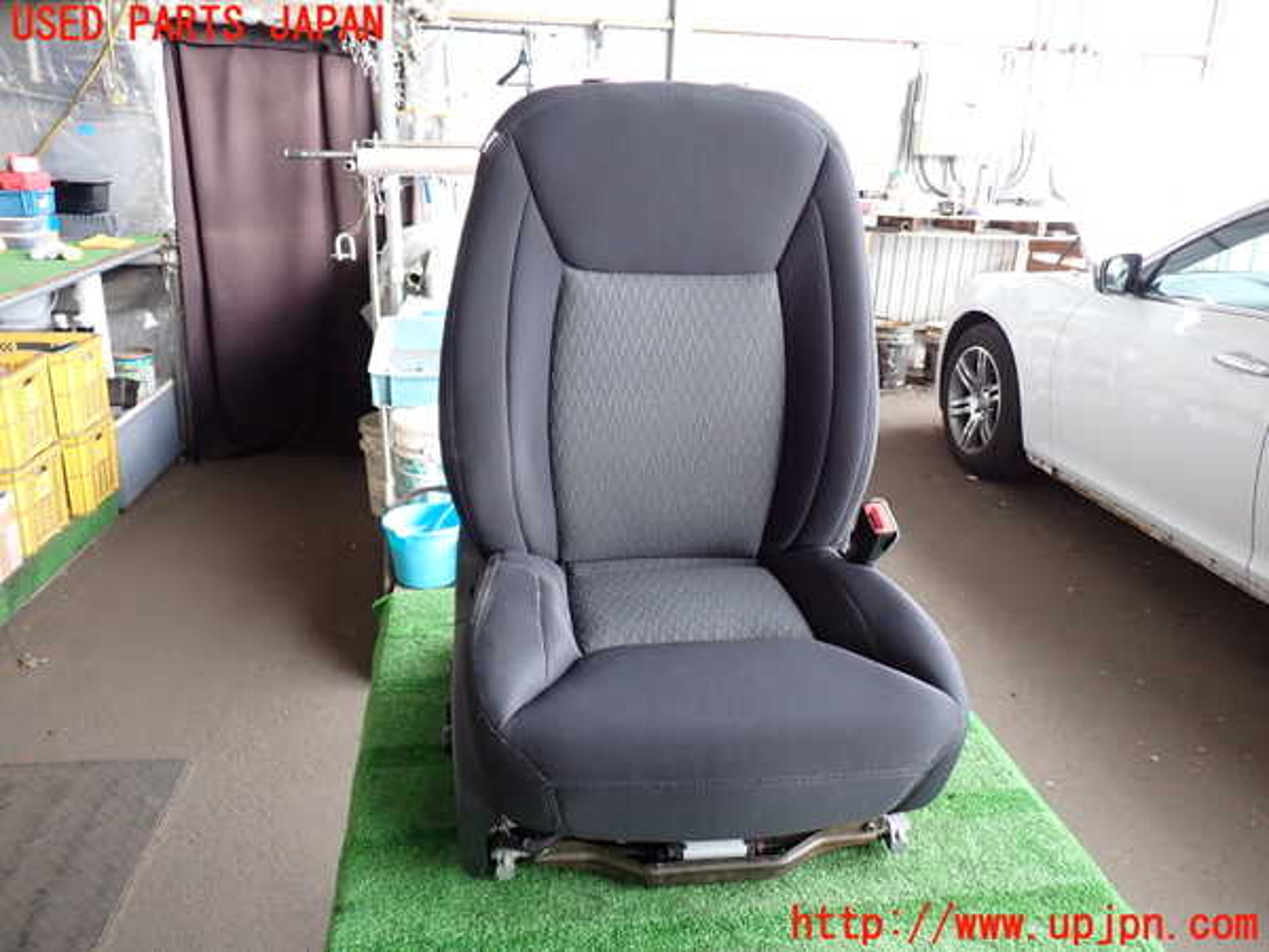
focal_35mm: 28
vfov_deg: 49.7
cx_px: 634
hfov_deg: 63.4
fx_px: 1026
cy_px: 476
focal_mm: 5.05
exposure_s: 1/60
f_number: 2.2
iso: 200
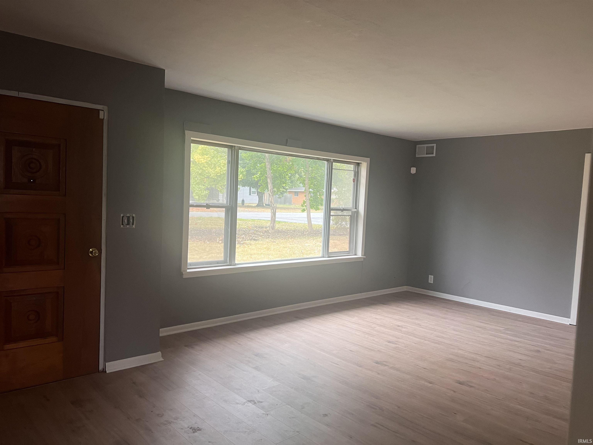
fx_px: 445
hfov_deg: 67.3
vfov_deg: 53.1
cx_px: 296
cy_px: 222
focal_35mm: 26
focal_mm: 5.7
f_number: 1.5
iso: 125
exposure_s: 1/60
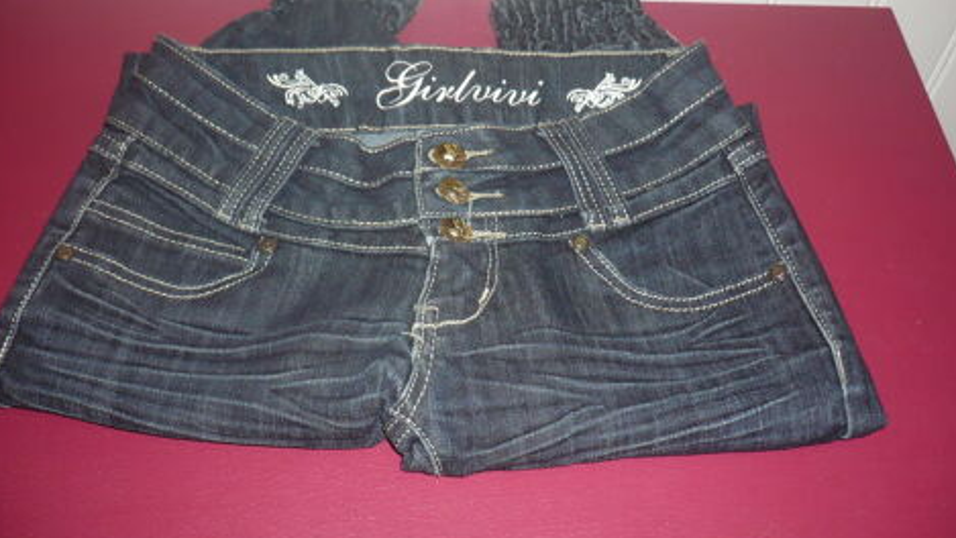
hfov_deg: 51.6
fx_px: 989
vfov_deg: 30.4
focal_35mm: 39
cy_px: 218
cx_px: 473
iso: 100
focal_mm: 5.8
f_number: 2.8
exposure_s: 1/30
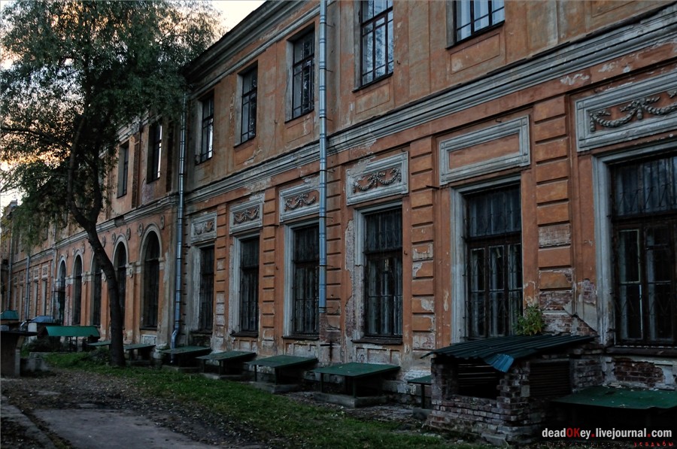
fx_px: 676
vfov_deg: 36.8
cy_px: 224
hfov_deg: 53.2
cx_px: 338
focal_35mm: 36
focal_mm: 24
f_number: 5.6
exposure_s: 1/100
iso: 800
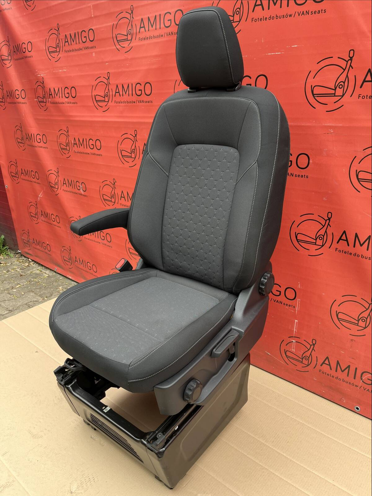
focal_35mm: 26
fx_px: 373
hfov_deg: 53.1
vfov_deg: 67.3
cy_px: 248
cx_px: 186
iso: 40
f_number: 1.6
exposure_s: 1/122
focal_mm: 5.1
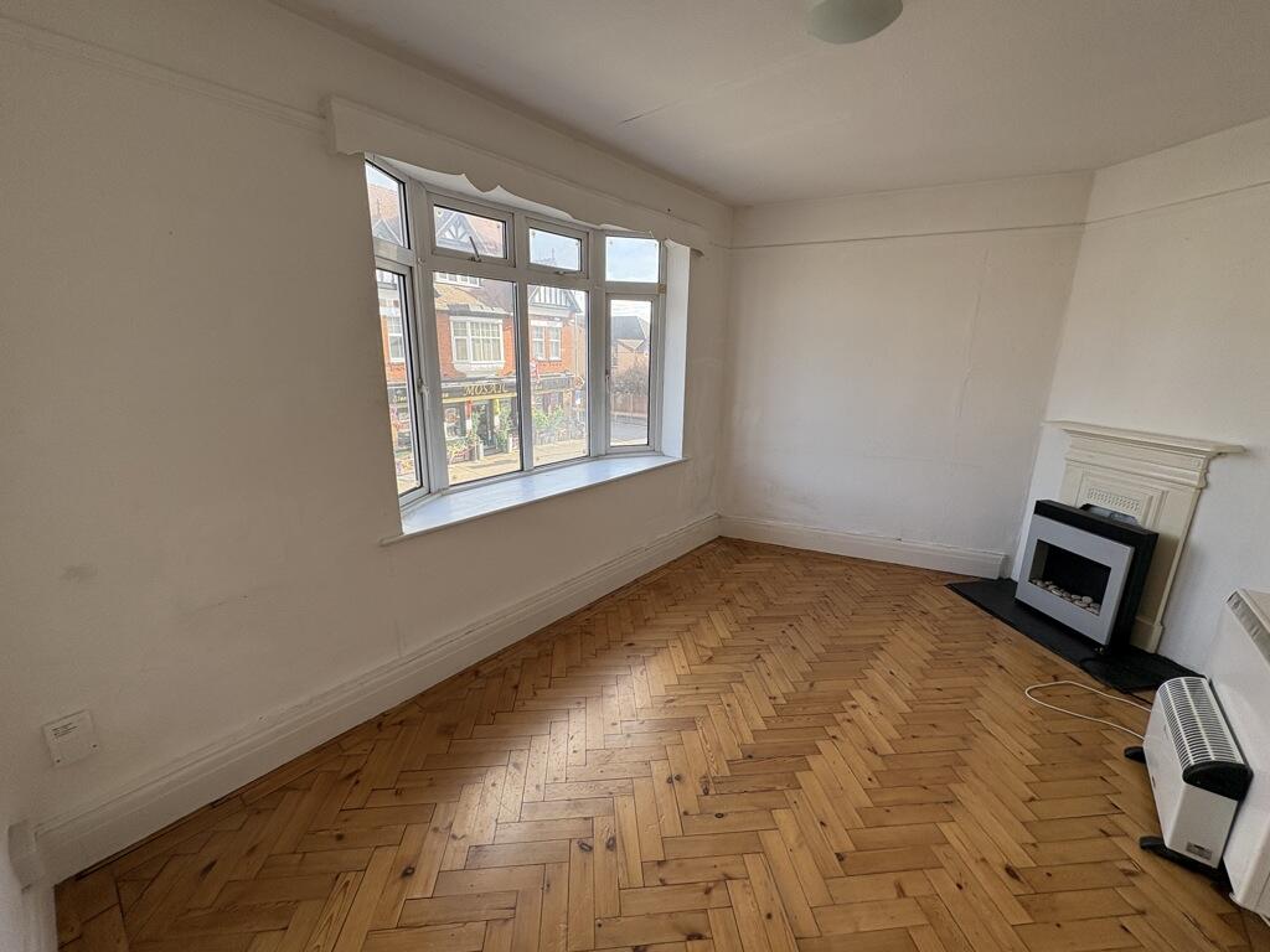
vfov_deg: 85.7
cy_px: 476
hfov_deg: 102.1
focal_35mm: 14
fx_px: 514
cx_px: 635
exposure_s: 1/202
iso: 50
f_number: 2.2
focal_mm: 2.22
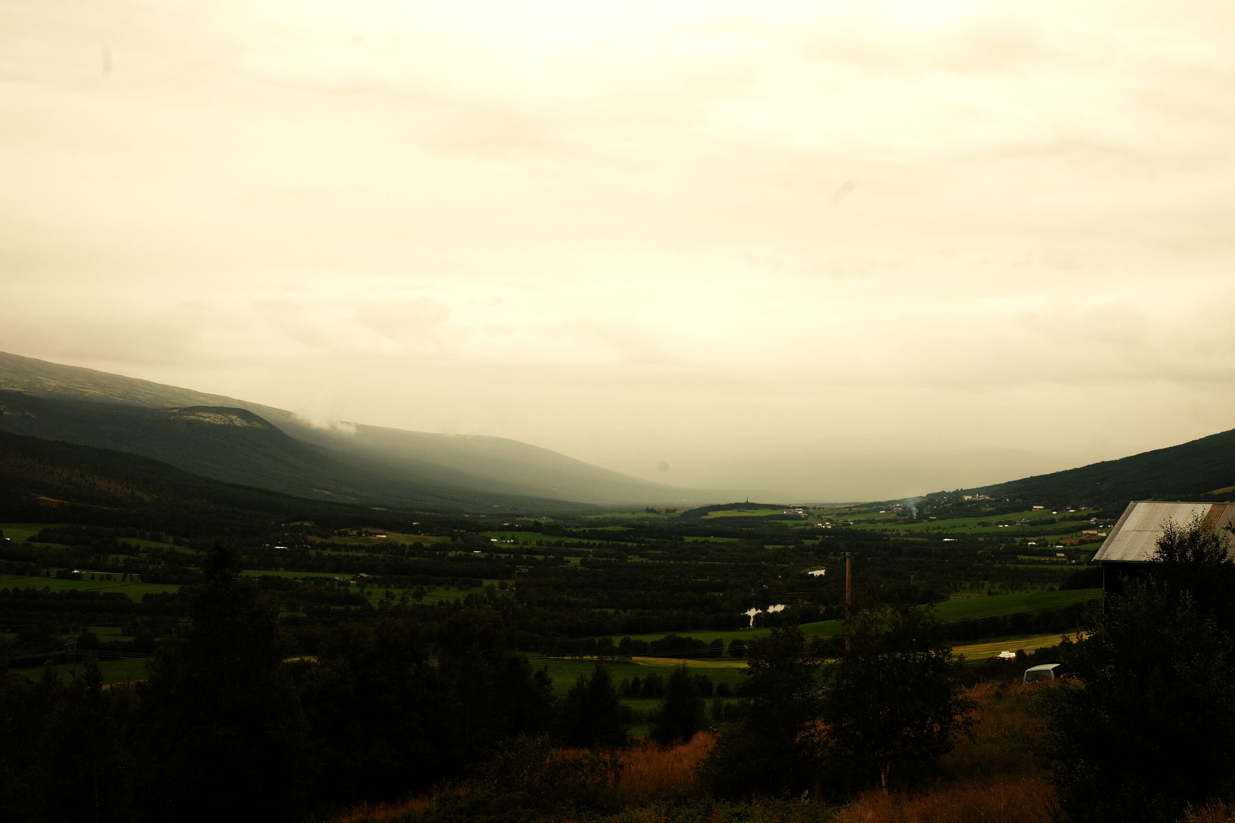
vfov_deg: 25.5
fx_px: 1818
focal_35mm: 53
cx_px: 618
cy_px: 412
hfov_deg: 37.5
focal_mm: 35
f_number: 5.6
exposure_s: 1/210
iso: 200
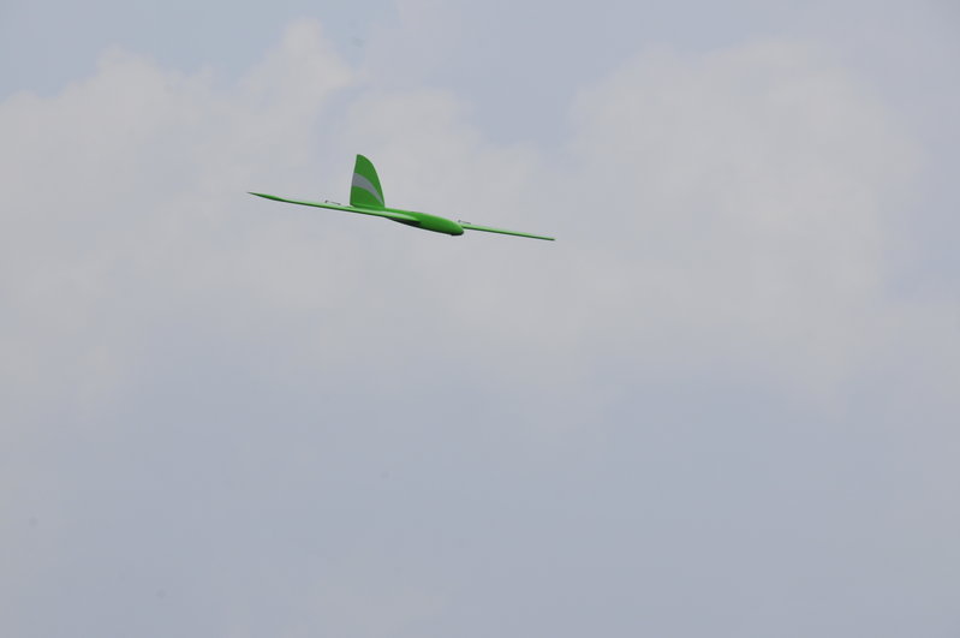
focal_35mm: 255
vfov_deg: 5.4
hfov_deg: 8.1
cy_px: 319
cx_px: 480
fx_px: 6793
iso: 400
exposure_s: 1/640
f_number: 13
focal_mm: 170
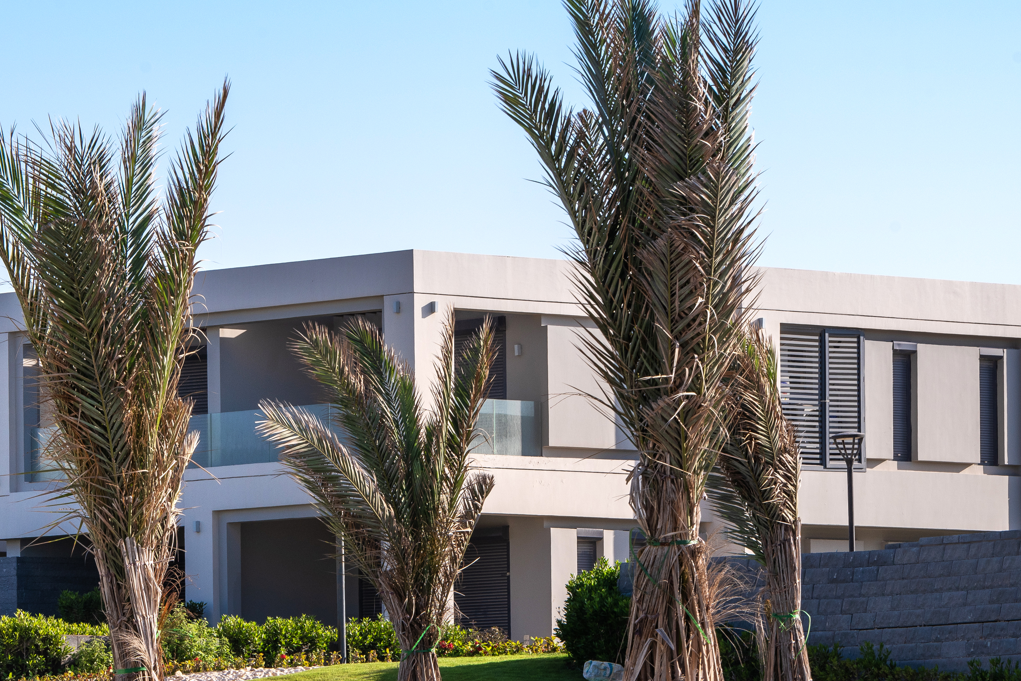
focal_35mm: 226
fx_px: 6411
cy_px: 555
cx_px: 104
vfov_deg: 6.1
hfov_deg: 9.1
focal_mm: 125
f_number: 13
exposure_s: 1/160
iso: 100
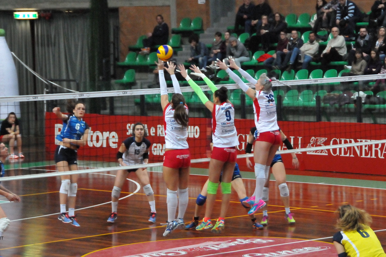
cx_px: 193
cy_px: 128
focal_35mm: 123
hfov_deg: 16.7
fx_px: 1319
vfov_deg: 11.1
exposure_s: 1/400
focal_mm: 82
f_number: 5
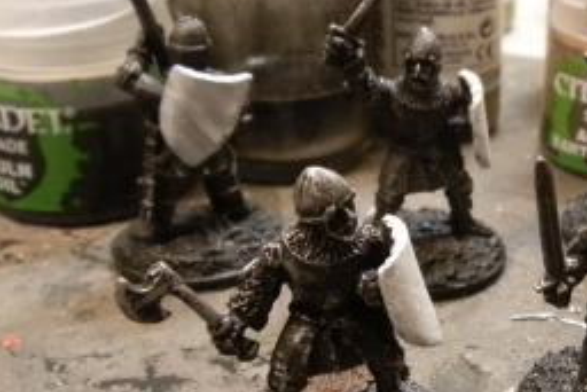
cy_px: 195
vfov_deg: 22.3
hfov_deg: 31.7
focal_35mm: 61
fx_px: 995
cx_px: 500
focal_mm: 5
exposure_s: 1/60
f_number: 3.1
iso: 400
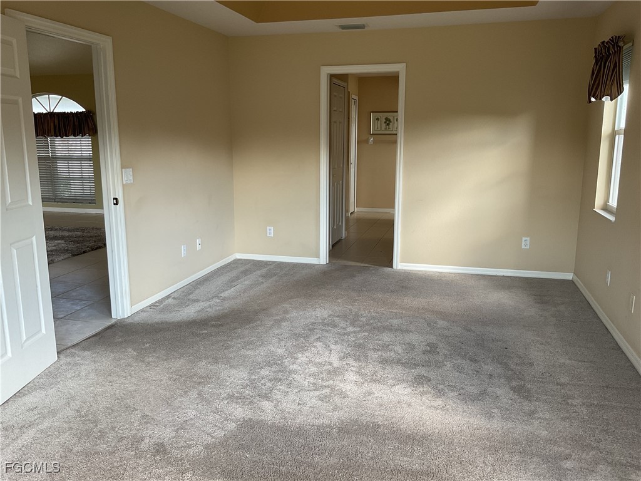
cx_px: 320
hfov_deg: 61.7
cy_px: 240
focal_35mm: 29
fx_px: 537
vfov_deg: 48.2
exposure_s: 1/120
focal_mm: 3
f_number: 1.8
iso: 64
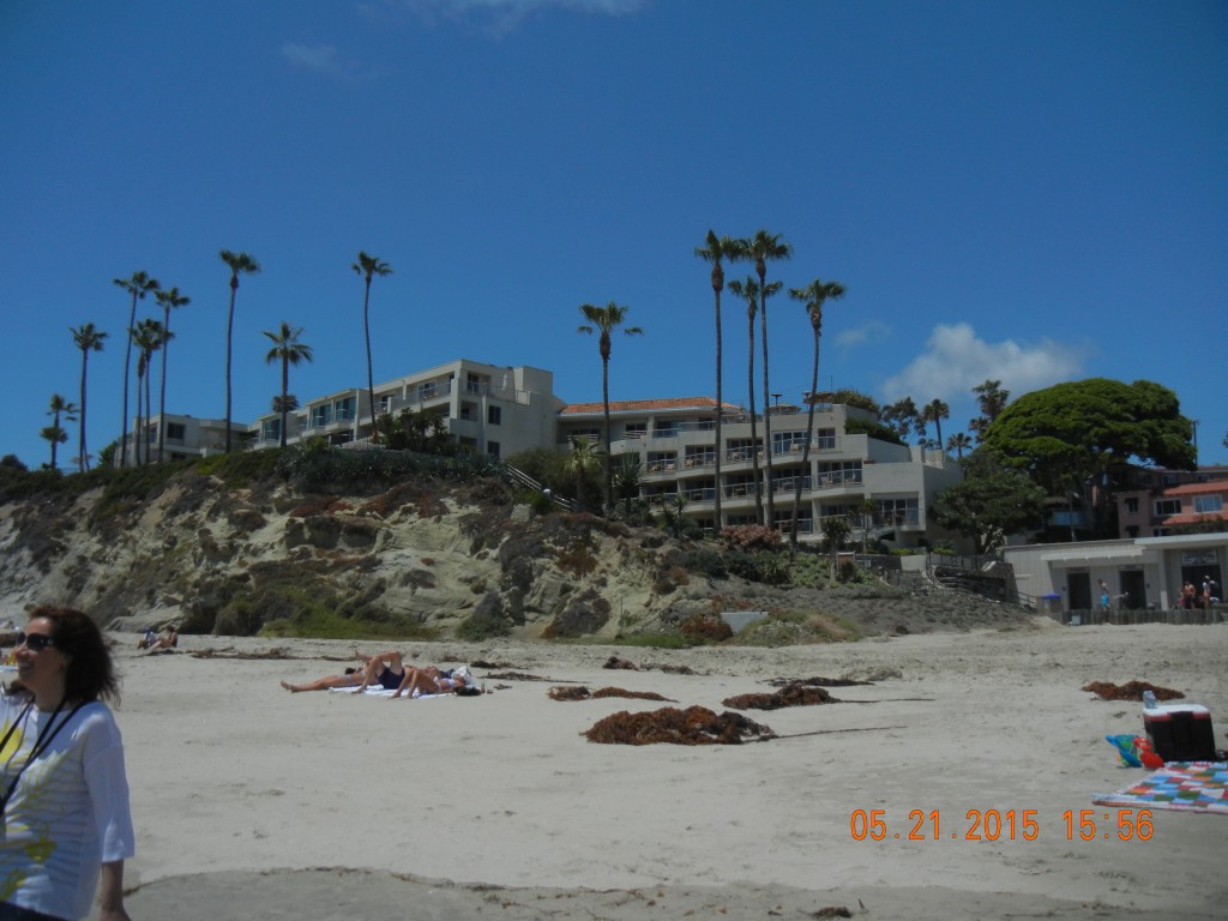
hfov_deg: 60.0
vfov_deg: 46.8
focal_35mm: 30
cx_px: 614
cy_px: 460
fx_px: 1064
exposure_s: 1/1232
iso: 160
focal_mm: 5.4
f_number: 7
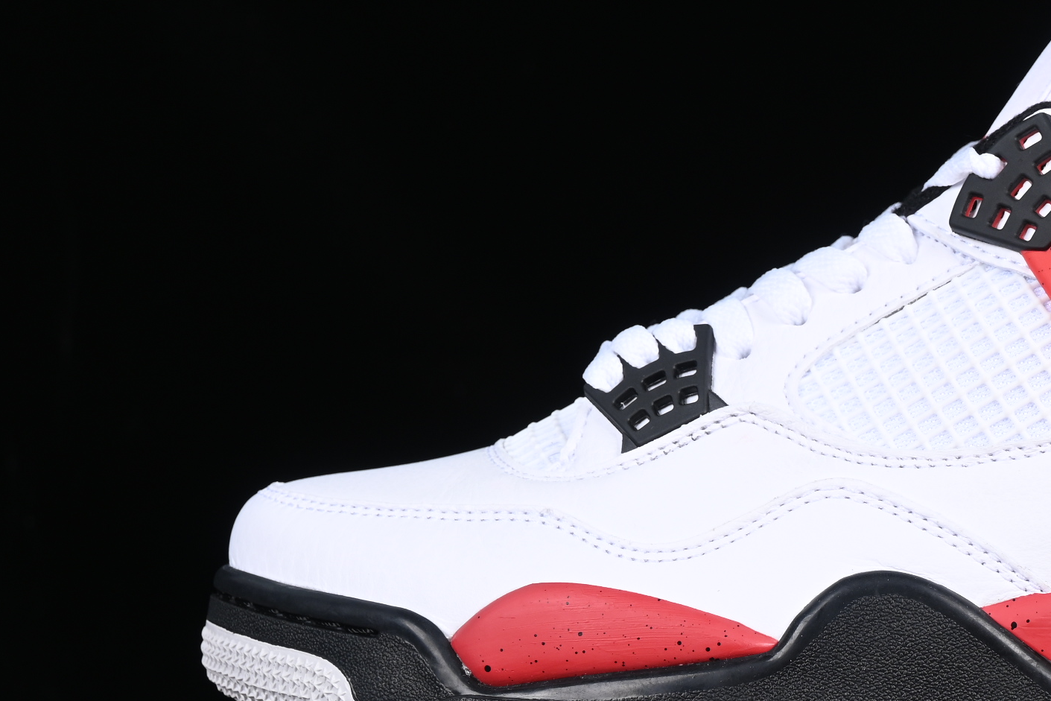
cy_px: 340
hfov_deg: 13.8
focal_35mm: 148
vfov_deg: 9.3
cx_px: 914
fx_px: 4321
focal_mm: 50
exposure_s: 1/80
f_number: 8
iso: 160
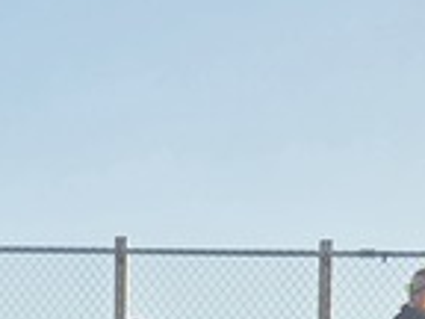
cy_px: 1010
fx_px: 2001
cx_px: 68
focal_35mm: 163
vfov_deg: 7.7
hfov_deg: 12.1
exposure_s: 1/1167
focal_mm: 5.4
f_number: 1.8
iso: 80
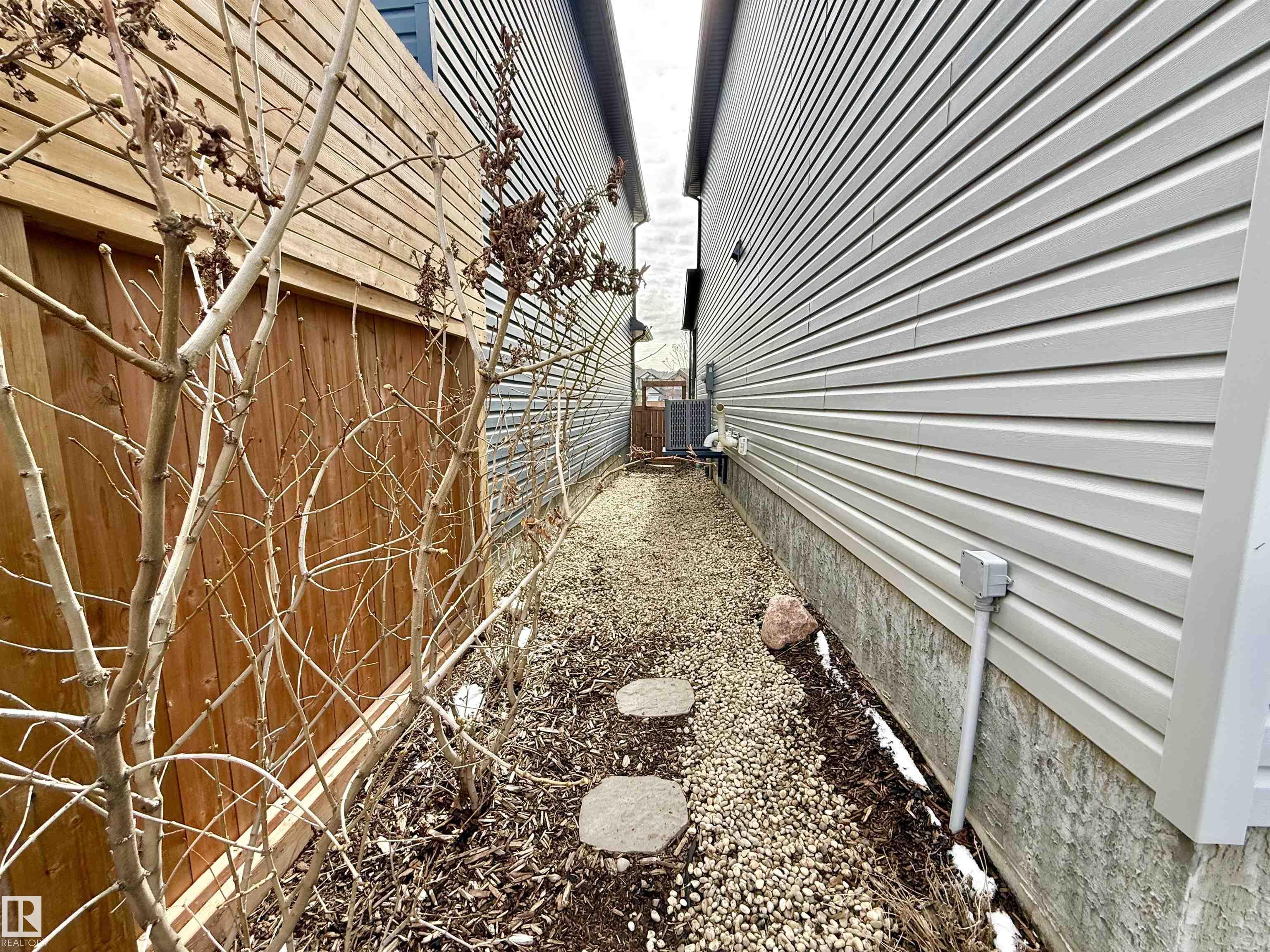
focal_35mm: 14
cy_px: 476
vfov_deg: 85.7
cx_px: 635
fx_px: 514
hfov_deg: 102.1
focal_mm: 2.22
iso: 64
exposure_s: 1/658
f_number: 2.2
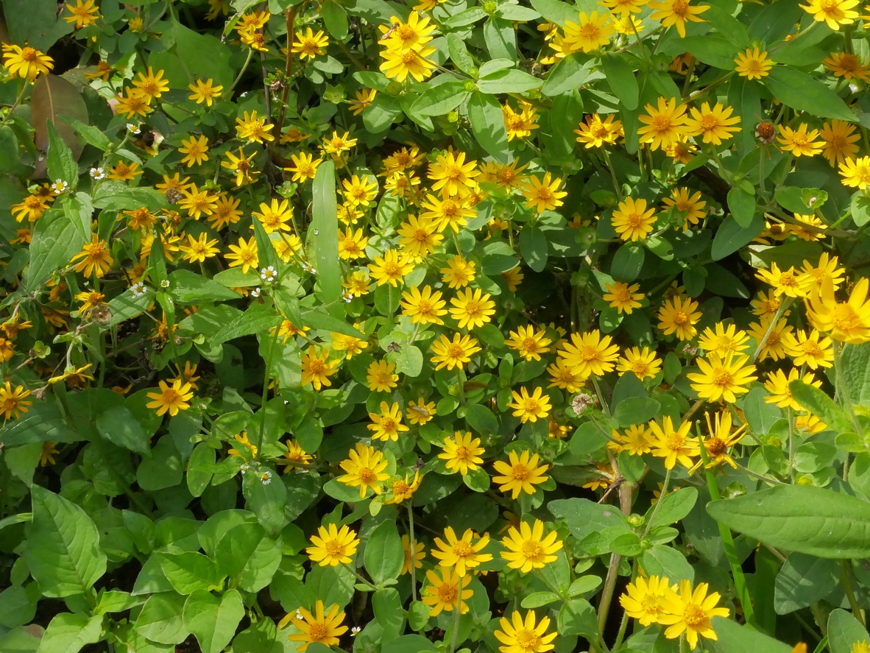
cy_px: 323
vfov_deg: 22.6
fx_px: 1634
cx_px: 440
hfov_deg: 29.8
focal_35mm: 65
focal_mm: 32
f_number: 22
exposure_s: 1/200
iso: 2500
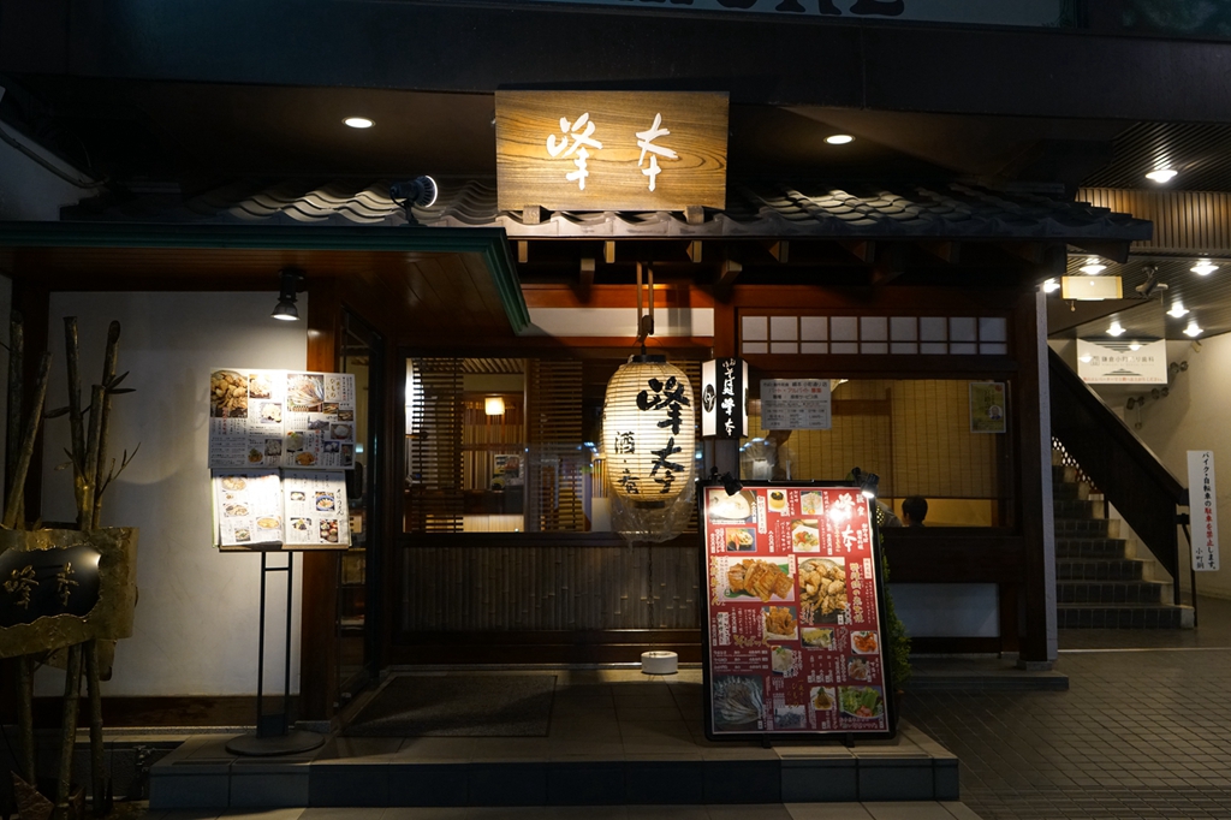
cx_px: 616
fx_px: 1094
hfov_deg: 58.7
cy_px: 410
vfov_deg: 41.1
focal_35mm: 32
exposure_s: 1/160
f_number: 4
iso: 2500
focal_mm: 32
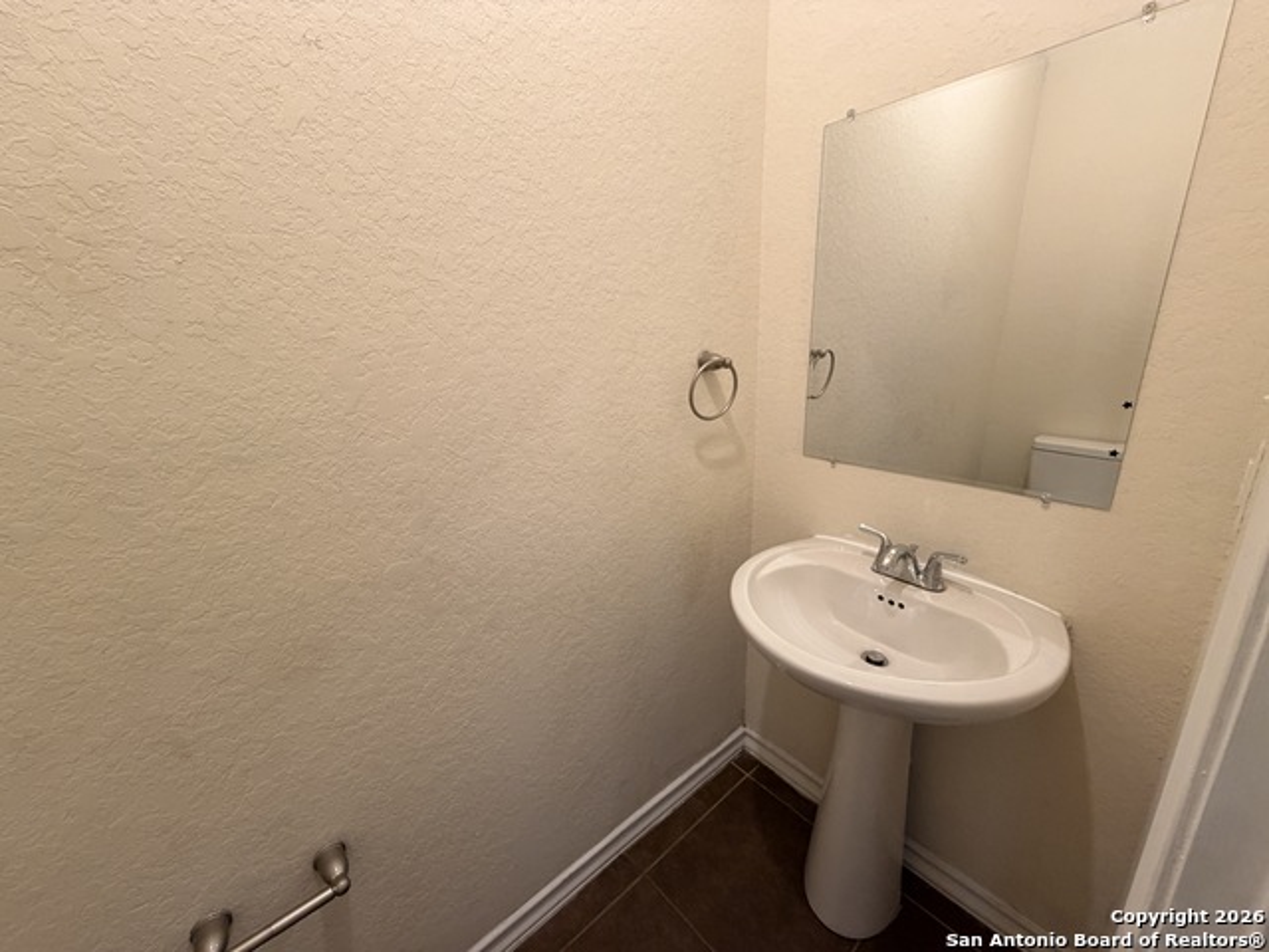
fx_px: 513
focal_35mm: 14
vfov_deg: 85.7
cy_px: 476
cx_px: 634
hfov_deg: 102.1
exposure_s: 1/60
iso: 160
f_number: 2.2
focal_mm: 2.22
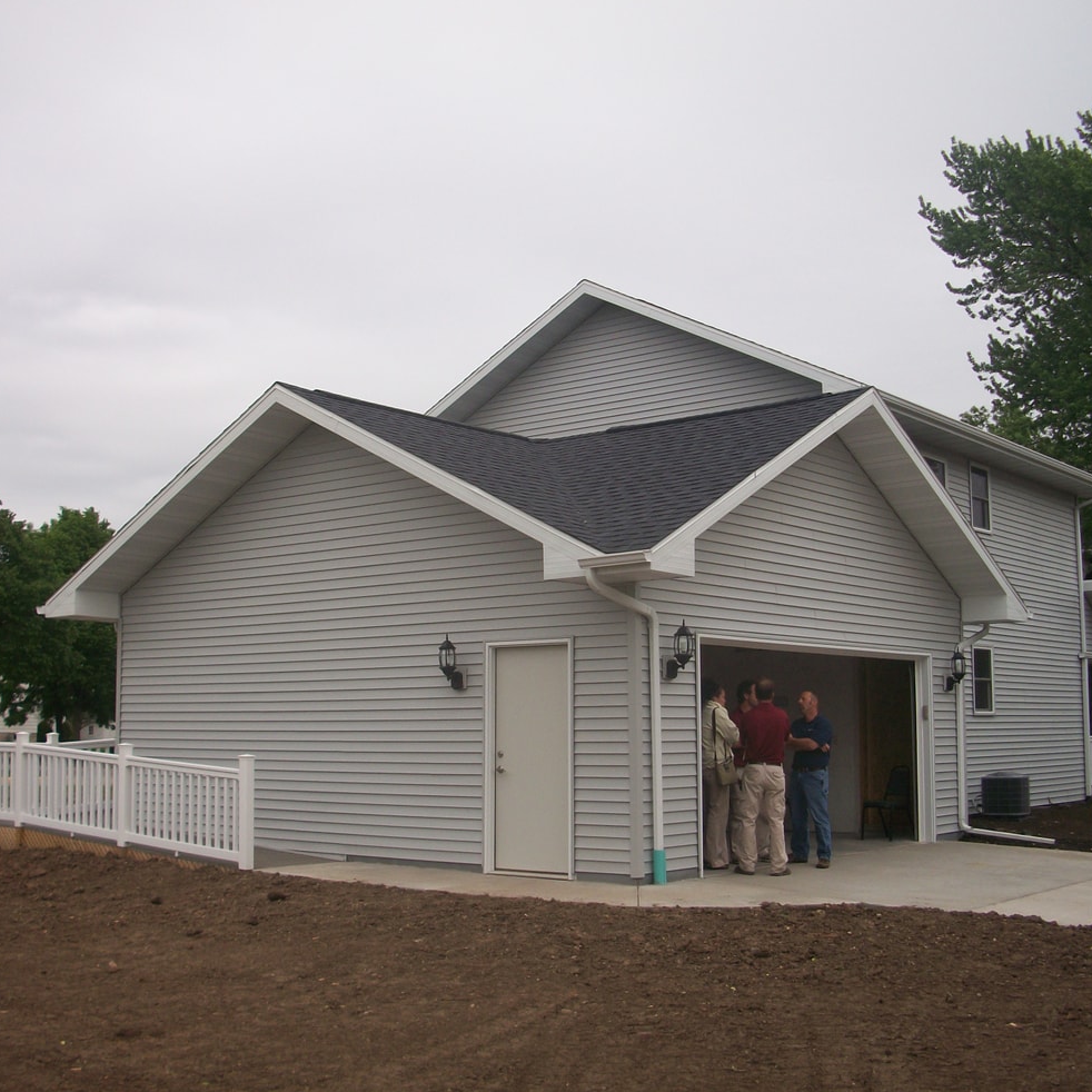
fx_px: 1499
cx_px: 520
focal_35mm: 42
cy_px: 546
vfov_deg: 40.0
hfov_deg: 40.0
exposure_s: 1/500
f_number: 3.1
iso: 80
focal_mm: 6.3
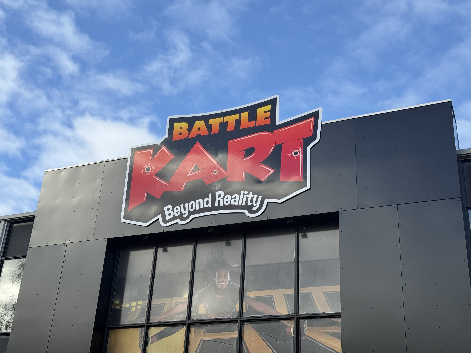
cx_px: 236
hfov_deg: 39.7
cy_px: 176
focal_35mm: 48
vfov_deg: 30.3
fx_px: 653
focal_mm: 6.76
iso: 64
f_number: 1.78
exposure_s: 1/2577
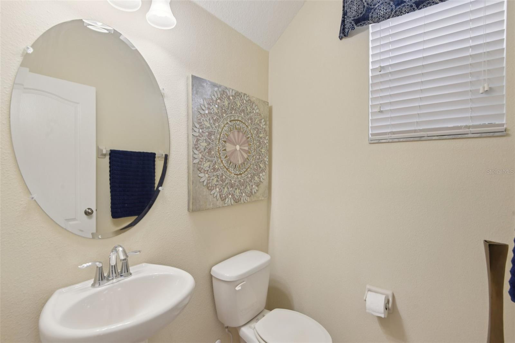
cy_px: 172
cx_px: 258
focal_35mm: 17
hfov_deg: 93.3
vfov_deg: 70.4
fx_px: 243
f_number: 8
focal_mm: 17
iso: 400
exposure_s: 1/25
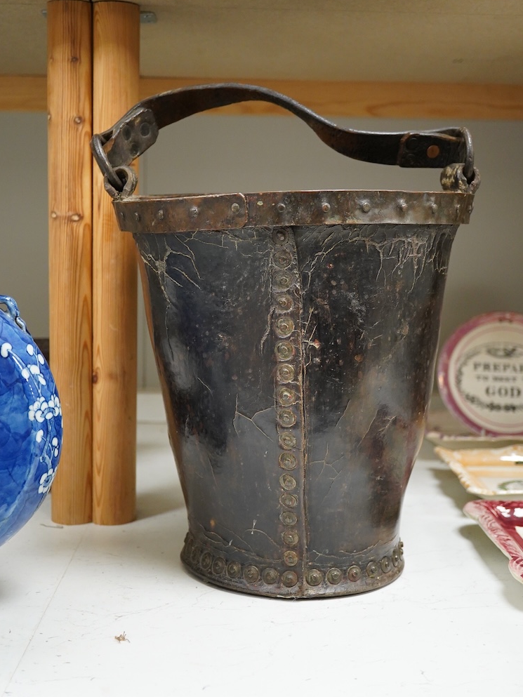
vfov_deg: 38.9
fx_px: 987
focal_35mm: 49
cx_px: 261
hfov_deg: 29.7
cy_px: 328
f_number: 4.5
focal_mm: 30
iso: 2500
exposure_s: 1/160
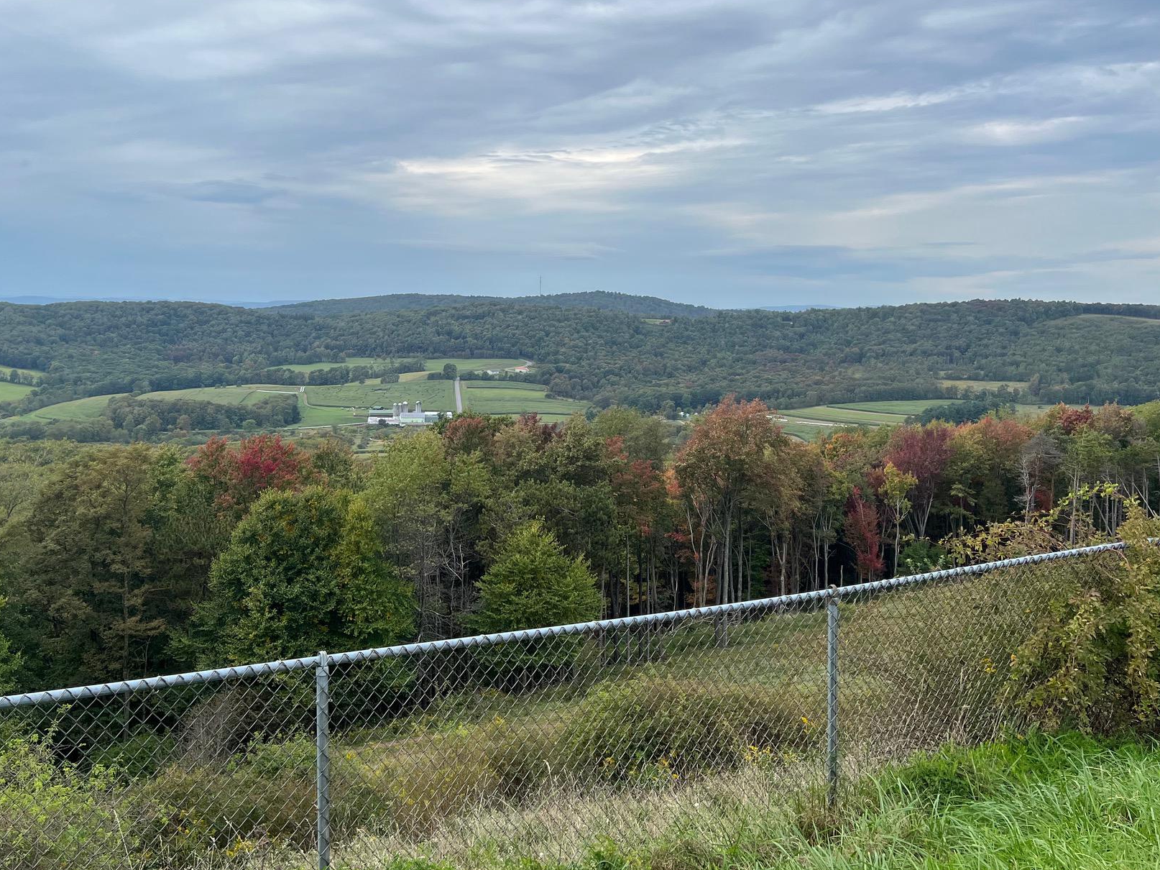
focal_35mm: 33
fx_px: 1106
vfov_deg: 42.8
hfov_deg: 54.8
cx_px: 445
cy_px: 371
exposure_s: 1/1295
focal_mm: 5.7
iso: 50
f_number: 1.5
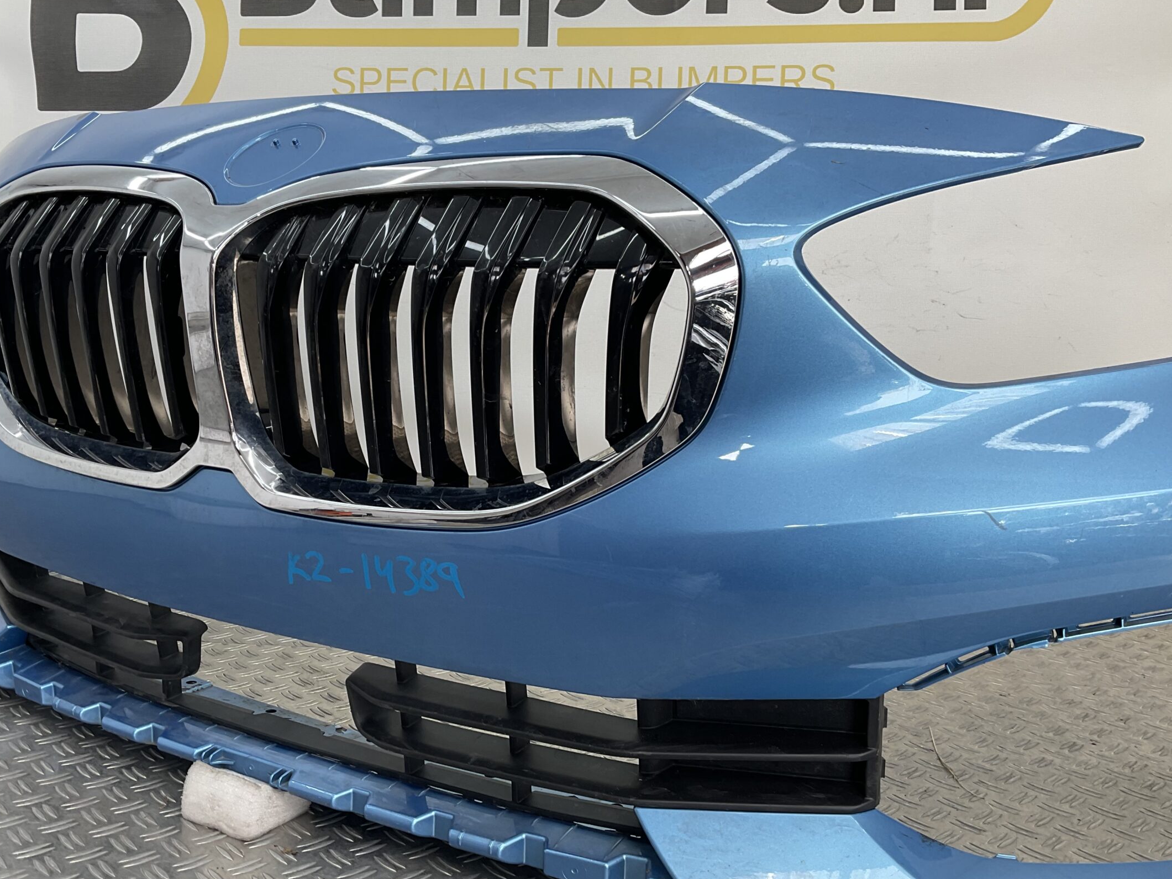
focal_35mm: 35
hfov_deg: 52.5
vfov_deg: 40.6
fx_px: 1185
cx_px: 504
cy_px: 498
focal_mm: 3
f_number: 1.8
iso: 16
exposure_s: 1/116
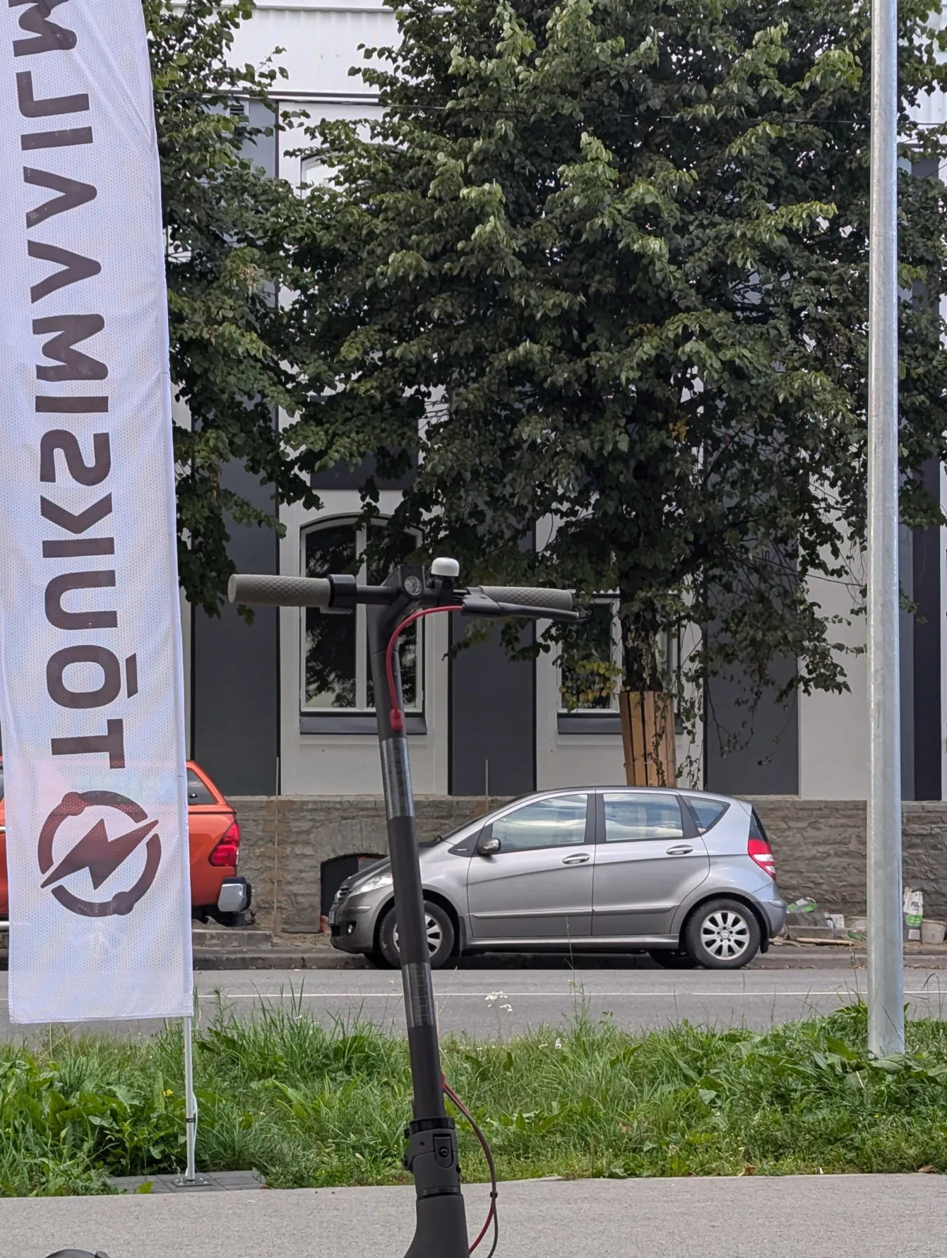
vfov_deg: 28.0
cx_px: 294
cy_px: 812
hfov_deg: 21.3
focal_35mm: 69
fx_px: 2511
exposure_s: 1/204
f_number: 1.85
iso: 41
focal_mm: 6.81
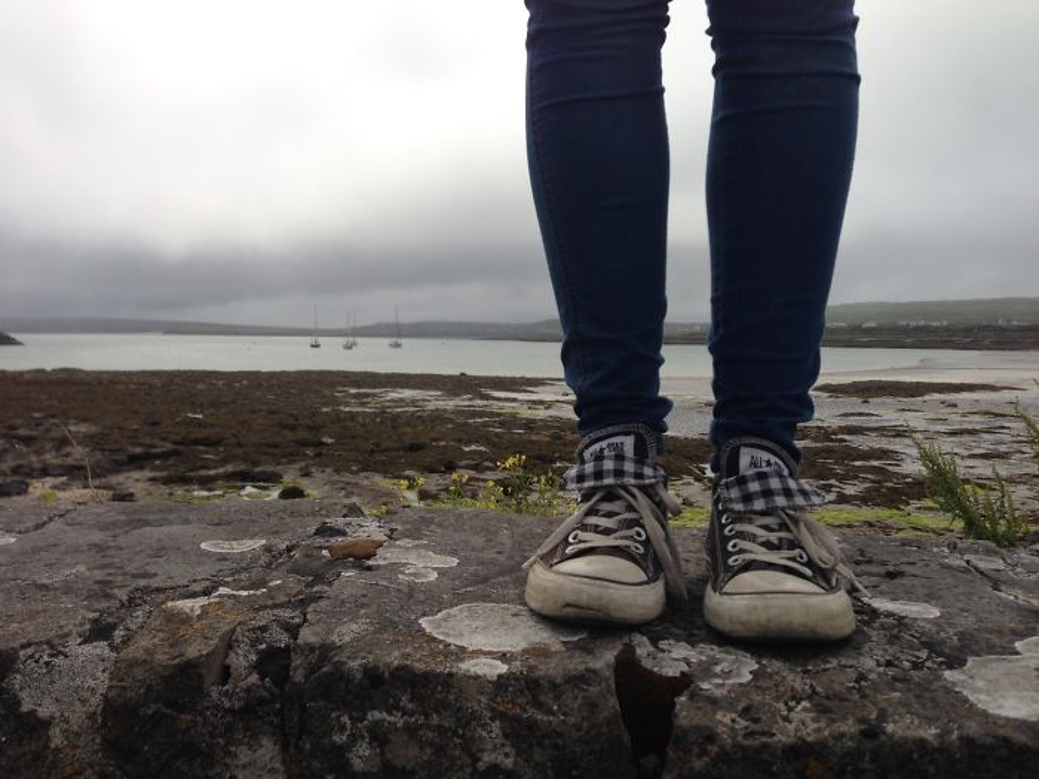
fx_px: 990
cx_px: 520
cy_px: 390
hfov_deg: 55.4
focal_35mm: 33
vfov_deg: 42.9
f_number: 2.4
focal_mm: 4.13
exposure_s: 1/3390
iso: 50
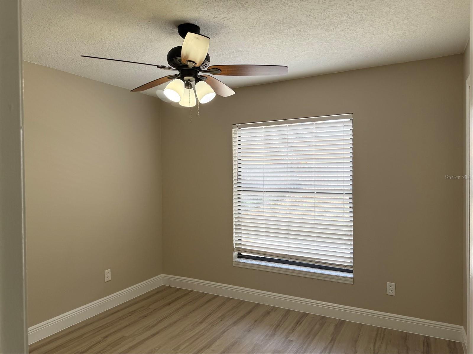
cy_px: 177
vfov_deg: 56.8
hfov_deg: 71.6
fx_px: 328
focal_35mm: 24
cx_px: 236
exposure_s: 1/181
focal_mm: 6.76
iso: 80
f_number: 1.78
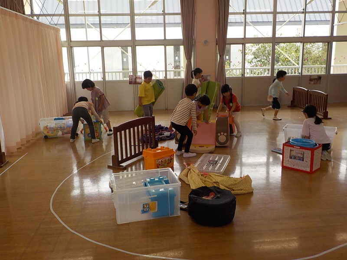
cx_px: 174
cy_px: 130
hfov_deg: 60.0
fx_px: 301
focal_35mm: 30
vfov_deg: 46.8
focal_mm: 4.1
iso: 125
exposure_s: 1/125
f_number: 3.3
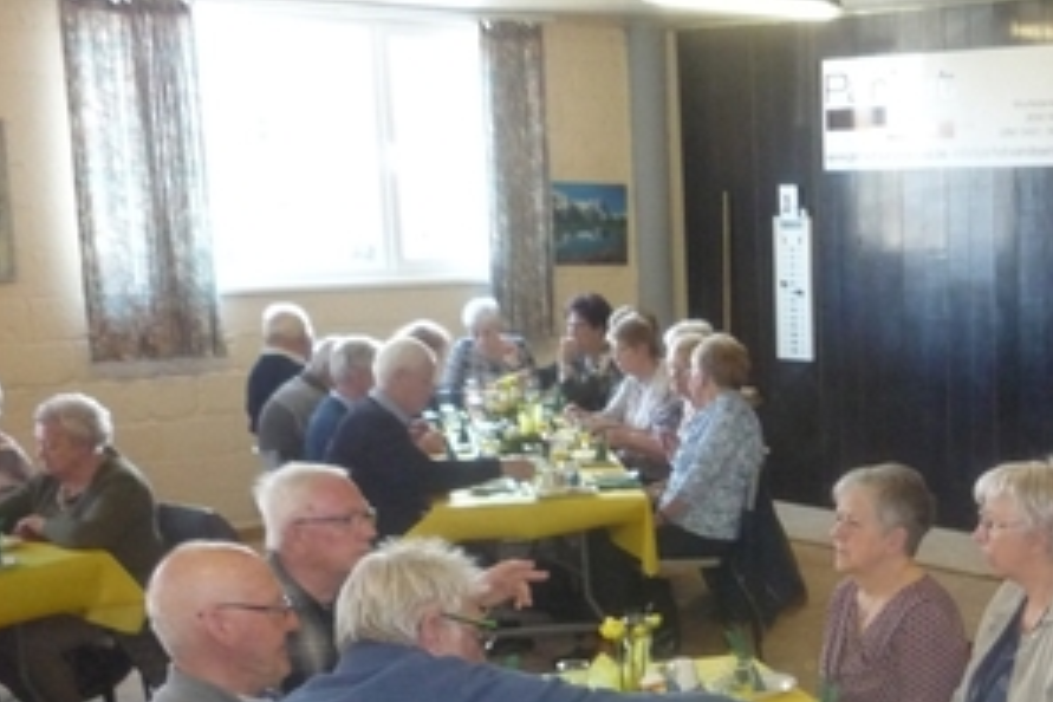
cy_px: 659
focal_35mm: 63
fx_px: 1843
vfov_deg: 21.0
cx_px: 986
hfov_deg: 30.2
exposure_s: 1/30
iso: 400
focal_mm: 5.2
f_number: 3.3
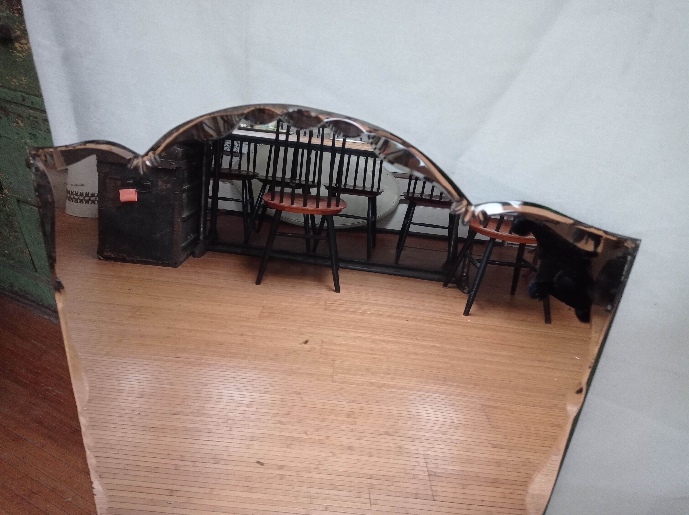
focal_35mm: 28
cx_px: 344
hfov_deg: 63.5
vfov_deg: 49.7
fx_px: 557
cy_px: 258
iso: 515
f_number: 1.79
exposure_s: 1/25
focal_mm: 4.74
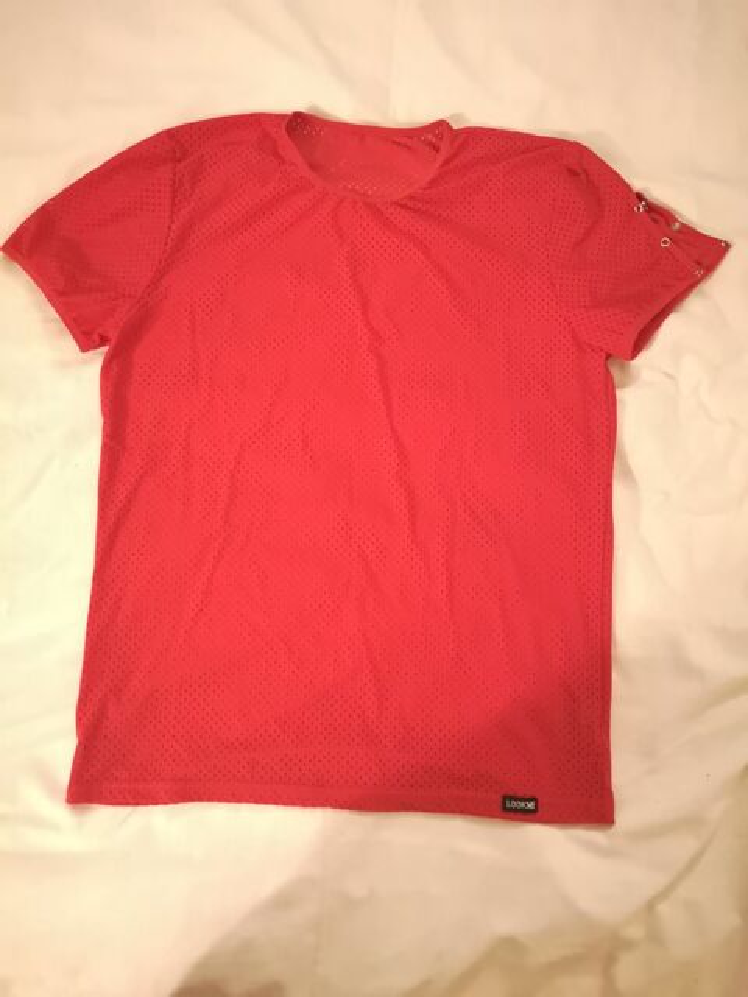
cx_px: 374
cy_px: 498
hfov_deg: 51.4
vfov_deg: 65.3
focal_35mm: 27
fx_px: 778
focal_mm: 3.95
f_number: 1.8
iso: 2000
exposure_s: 1/16.7
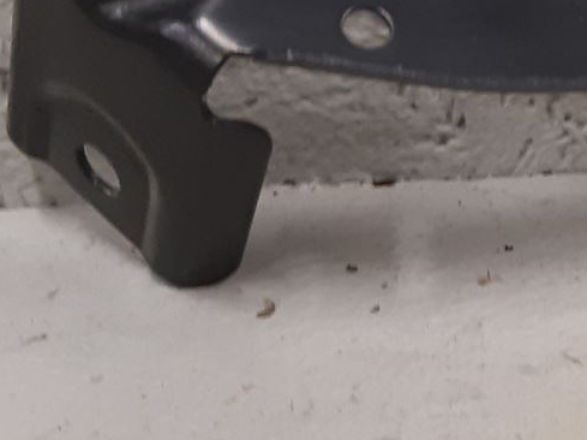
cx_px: 755
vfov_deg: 13.5
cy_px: 105
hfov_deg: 17.0
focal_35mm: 109
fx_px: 1847
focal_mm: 3.93
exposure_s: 1/50
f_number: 1.7
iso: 200
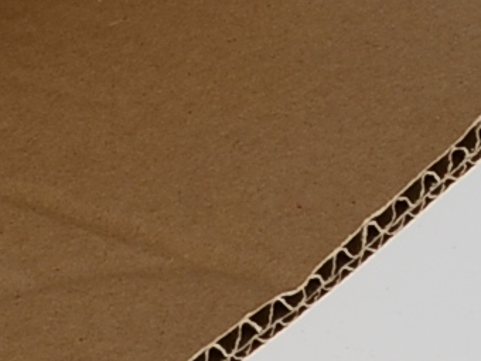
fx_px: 2612
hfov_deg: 9.2
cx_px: -751
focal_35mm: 188
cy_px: -229
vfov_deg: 7.7
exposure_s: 1/160
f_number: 18
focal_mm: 18
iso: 100
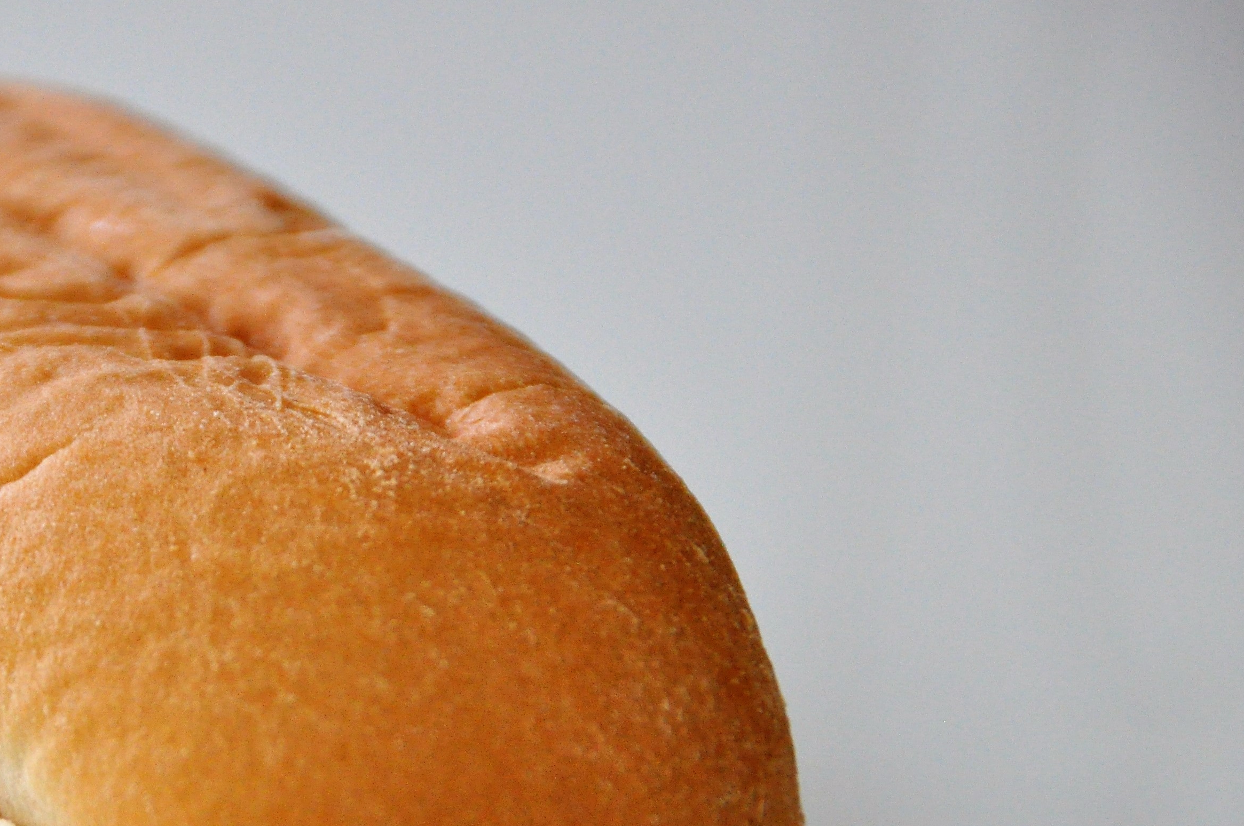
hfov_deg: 3.7
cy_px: 586
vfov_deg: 2.5
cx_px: 170
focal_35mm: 552
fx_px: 19053
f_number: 5.6
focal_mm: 200
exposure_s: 1/250
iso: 1600
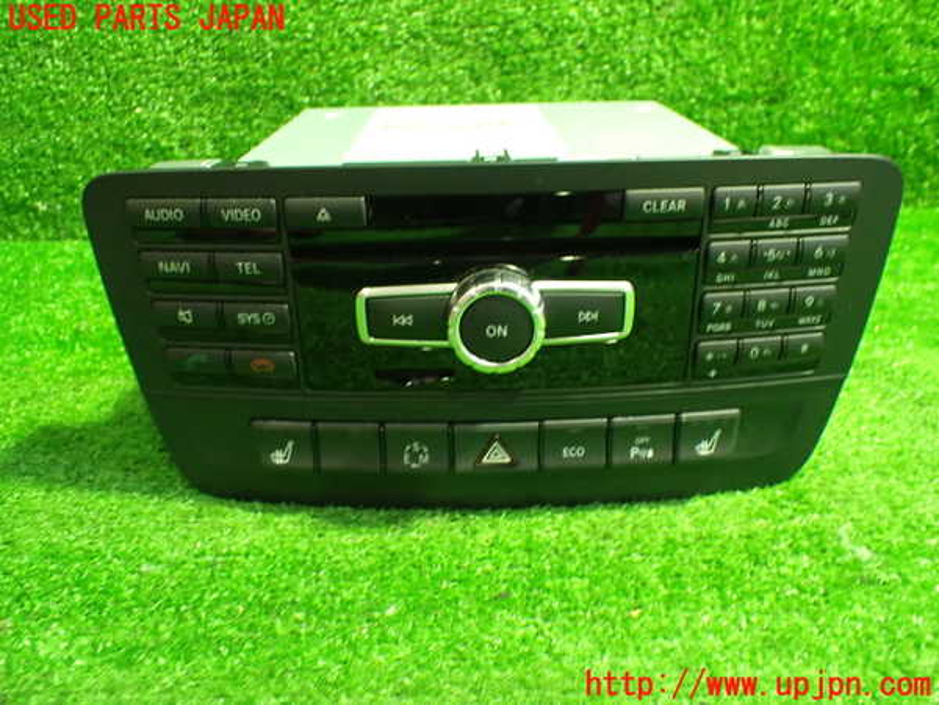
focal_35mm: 30
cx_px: 470
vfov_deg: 46.8
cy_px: 352
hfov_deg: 60.0
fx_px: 814
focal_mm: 5.4
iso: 1000
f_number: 2.3
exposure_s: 1/30
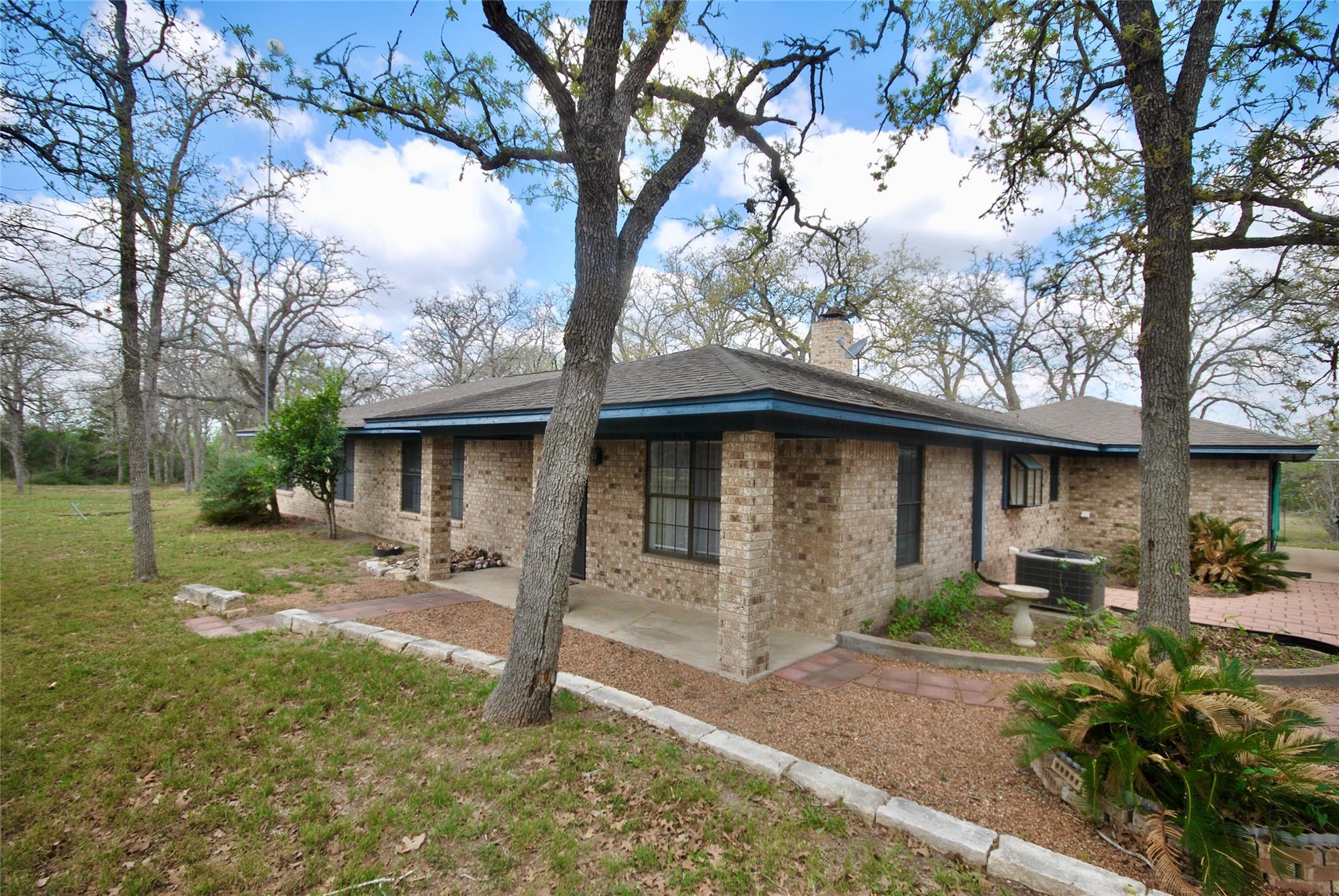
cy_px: 448
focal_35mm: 17
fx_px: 642
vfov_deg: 69.8
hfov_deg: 92.4
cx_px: 670
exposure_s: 1/200
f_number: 7.1
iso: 100
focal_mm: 11.5
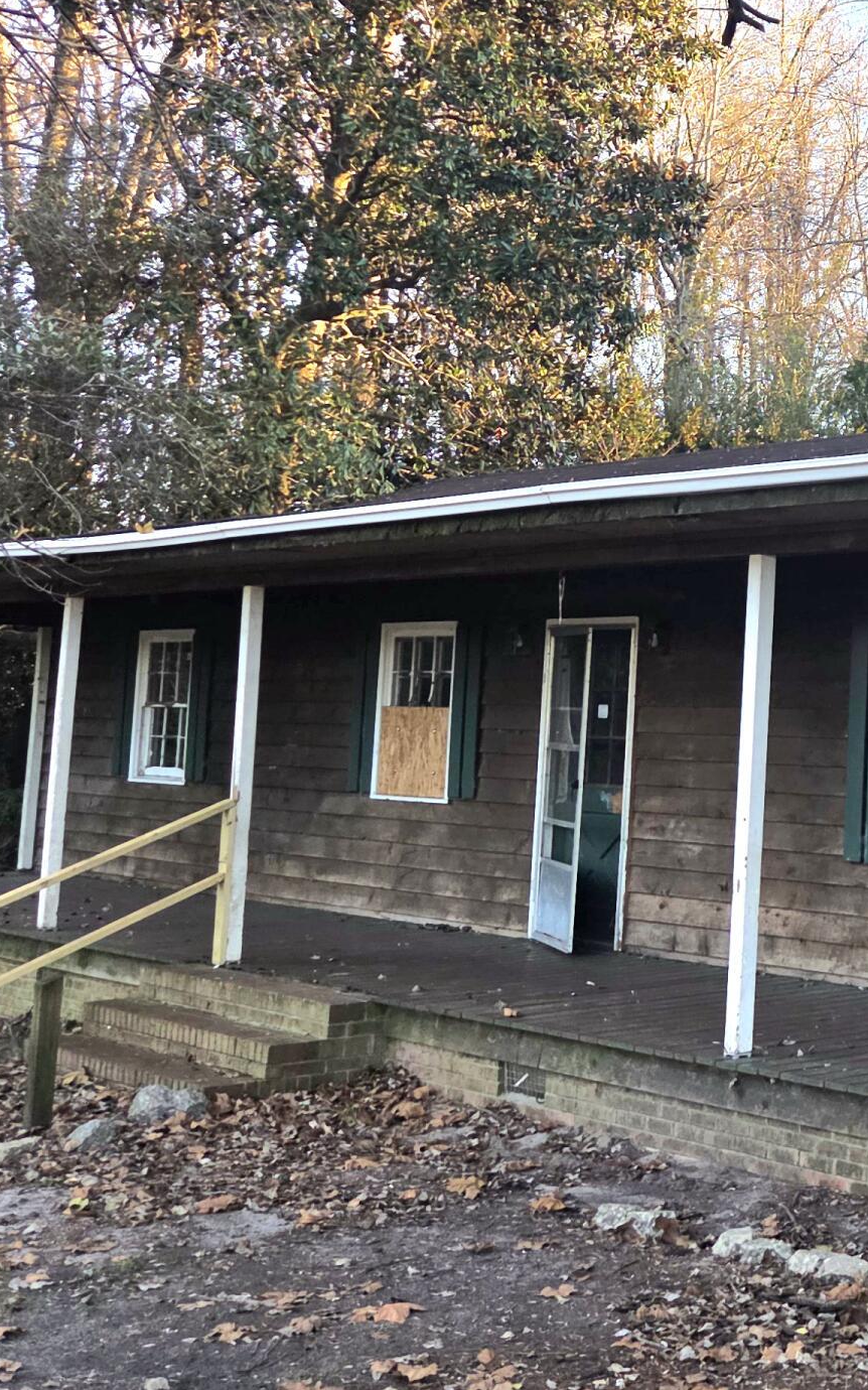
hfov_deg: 22.1
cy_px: 543
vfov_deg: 38.0
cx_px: 1103
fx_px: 2007
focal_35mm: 53
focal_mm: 5.4
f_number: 1.8
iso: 25
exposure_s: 1/154
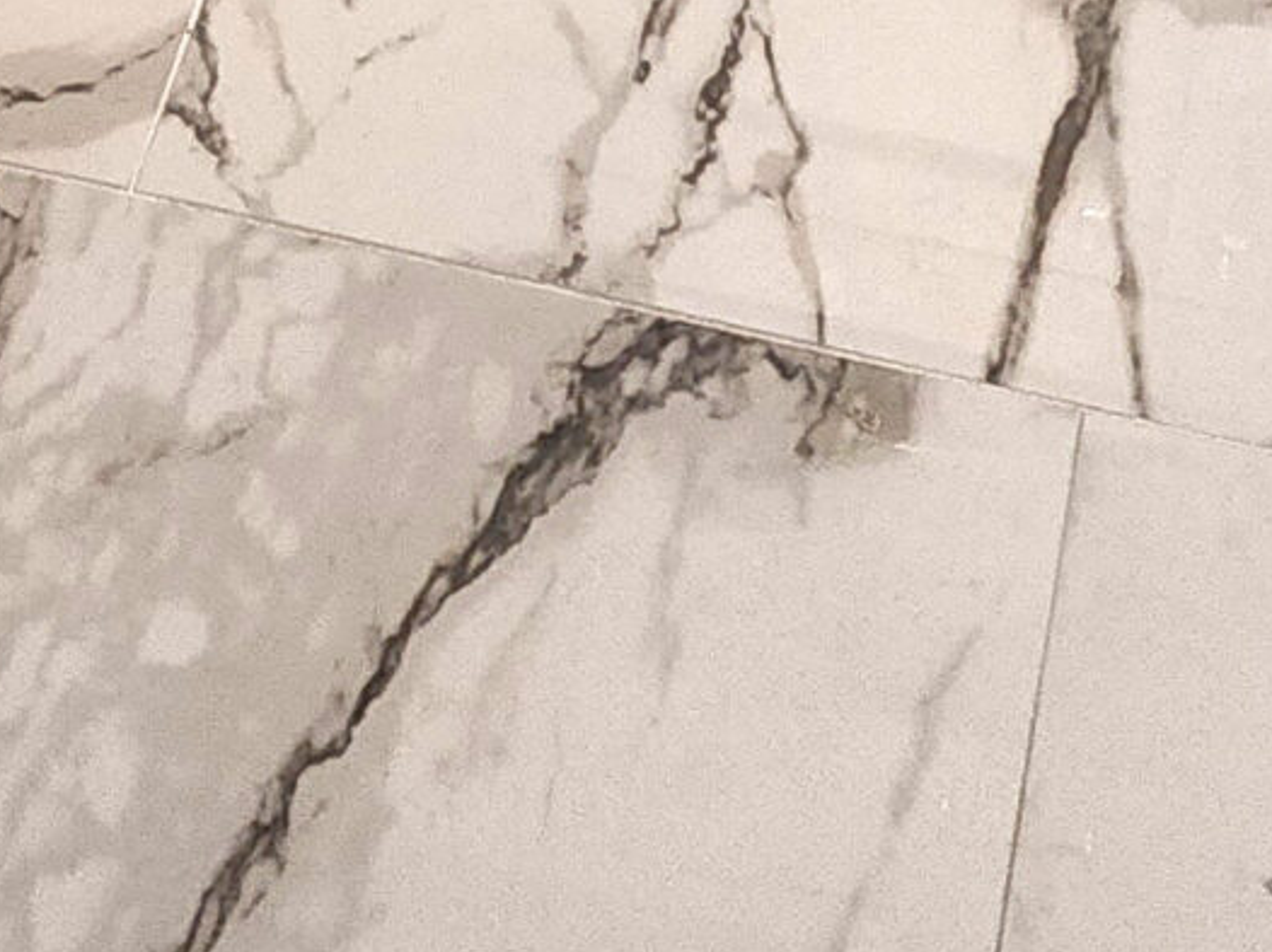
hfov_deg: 17.6
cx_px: 585
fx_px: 4114
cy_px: -1126
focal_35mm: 112
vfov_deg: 11.5
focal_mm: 6.4
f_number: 1.8
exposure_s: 1/30
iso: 100
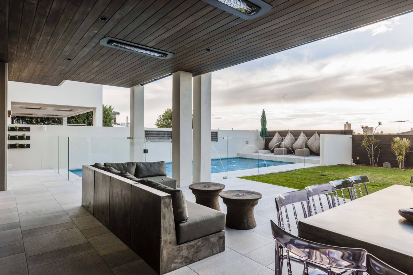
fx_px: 252
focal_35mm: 22
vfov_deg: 57.2
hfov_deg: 78.6
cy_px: 138
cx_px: 206
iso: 100
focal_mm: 22
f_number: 9
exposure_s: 1/50
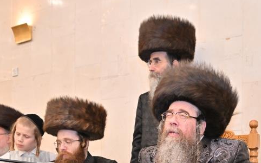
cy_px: 162
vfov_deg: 23.8
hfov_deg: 38.6
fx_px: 370
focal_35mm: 52
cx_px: 163
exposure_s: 1/200
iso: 640
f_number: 4
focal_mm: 24
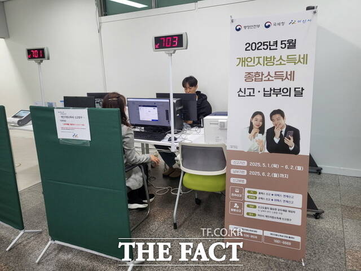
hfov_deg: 67.3
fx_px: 271
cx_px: 180
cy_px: 136
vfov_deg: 53.1
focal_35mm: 26
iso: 160
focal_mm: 4.25
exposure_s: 1/120
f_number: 1.8
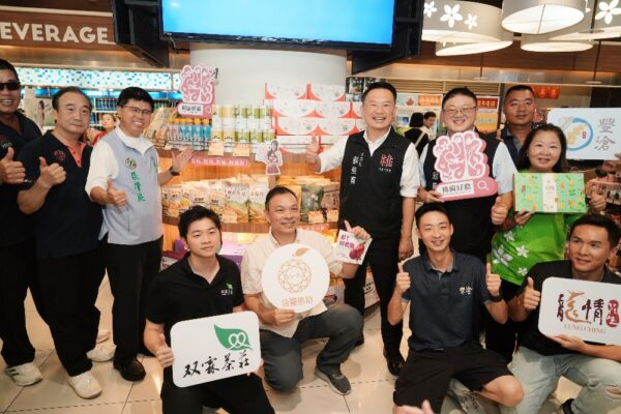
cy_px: 207
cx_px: 310
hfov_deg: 73.7
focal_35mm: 24
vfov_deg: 53.1
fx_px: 414
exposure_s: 1/125
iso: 1250
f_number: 2.8
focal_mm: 24
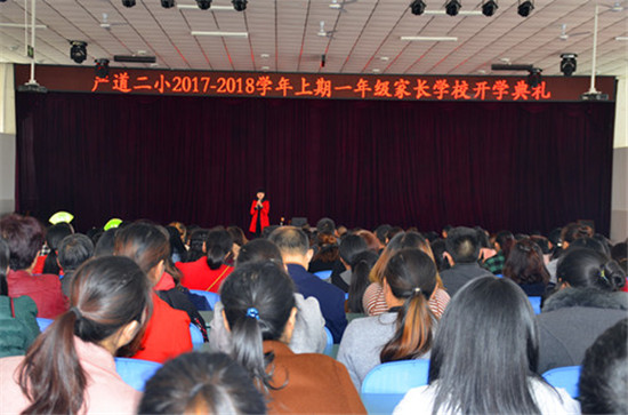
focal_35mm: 57
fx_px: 991
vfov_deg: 23.6
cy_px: 208
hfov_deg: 35.2
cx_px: 314
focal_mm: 38
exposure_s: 1/60
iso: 400
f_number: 4.2
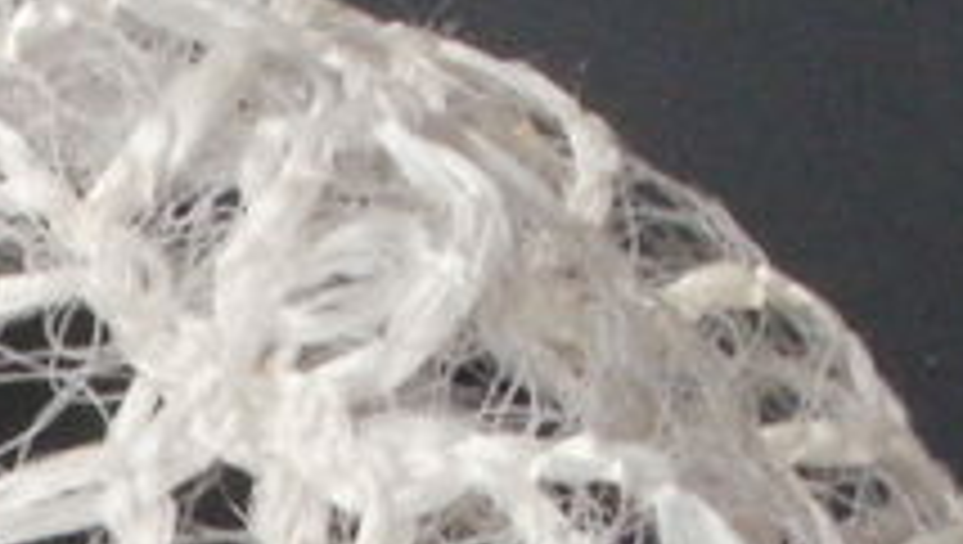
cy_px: 1173
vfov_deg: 6.4
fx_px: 4679
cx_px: -760
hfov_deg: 11.0
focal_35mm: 183
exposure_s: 1/160
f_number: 5.6
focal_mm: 6.3
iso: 400
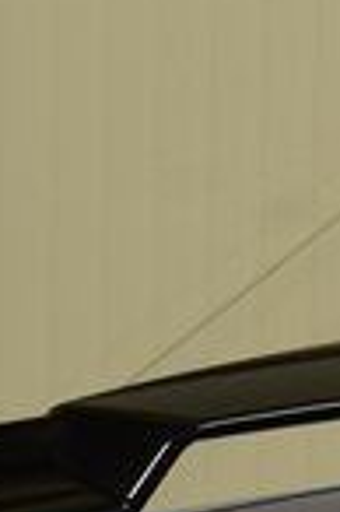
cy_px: 640
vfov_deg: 8.2
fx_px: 3550
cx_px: -193
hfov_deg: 5.4
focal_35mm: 250
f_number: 8
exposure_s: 1/60
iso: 1100
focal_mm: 38
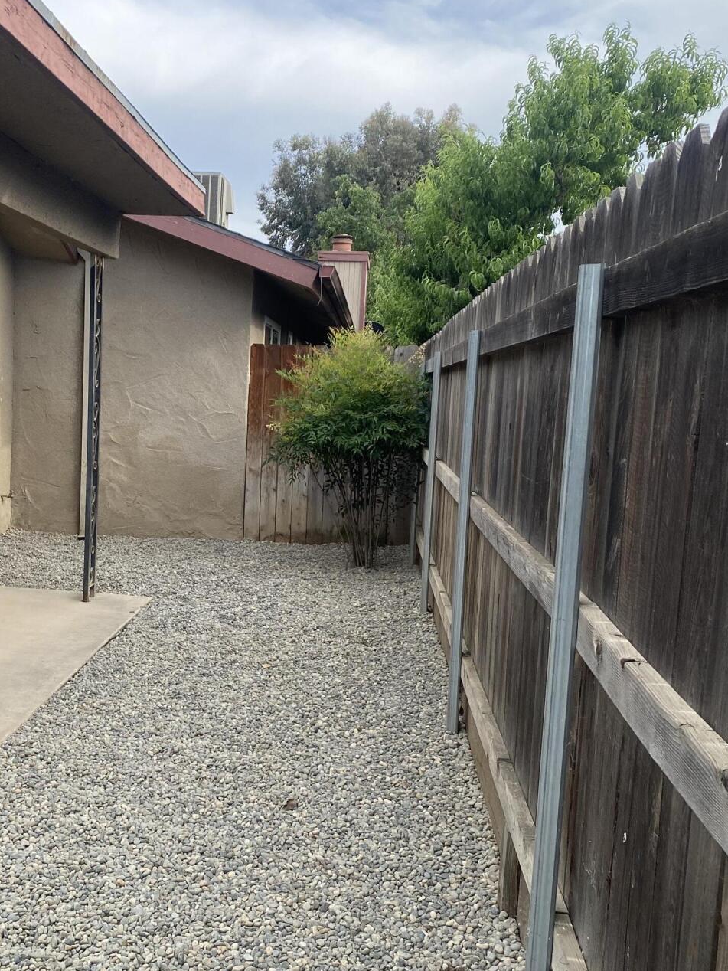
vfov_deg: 45.8
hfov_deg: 34.7
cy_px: 515
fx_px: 1150
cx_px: 230
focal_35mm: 41
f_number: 1.8
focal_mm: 4.25
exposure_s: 1/1007
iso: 32
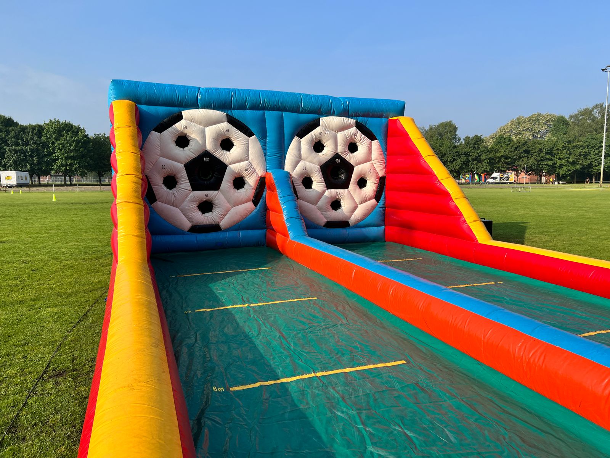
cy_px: 229
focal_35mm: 26
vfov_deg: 53.1
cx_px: 305
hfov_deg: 67.3
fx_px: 458
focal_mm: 5.7
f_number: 1.5
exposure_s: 1/2915
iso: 50
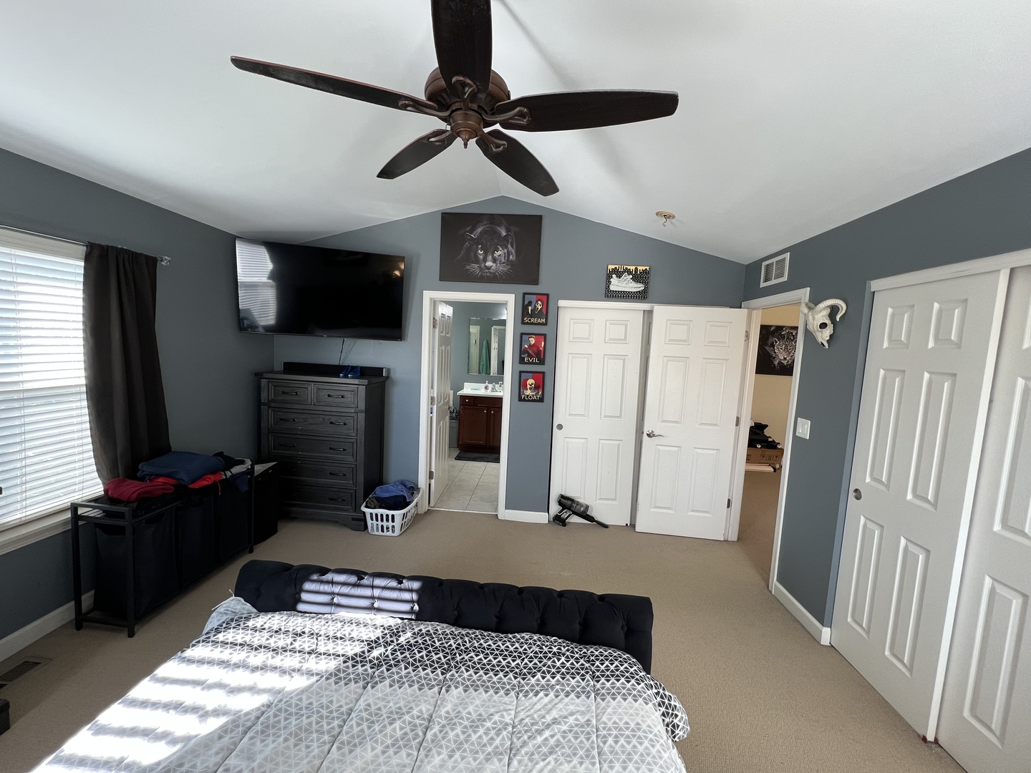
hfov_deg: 106.2
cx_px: 516
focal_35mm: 13
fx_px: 387
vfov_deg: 89.9
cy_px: 386
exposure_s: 1/120
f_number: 1.8
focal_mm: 1.57
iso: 160
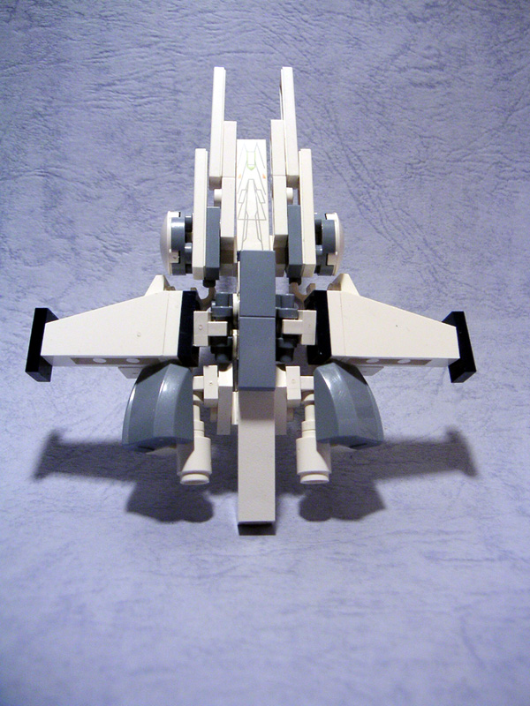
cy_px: 353
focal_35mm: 38
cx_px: 265
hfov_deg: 37.7
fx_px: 776
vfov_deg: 49.0
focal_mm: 6
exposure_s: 1/45
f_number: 2.8
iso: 80
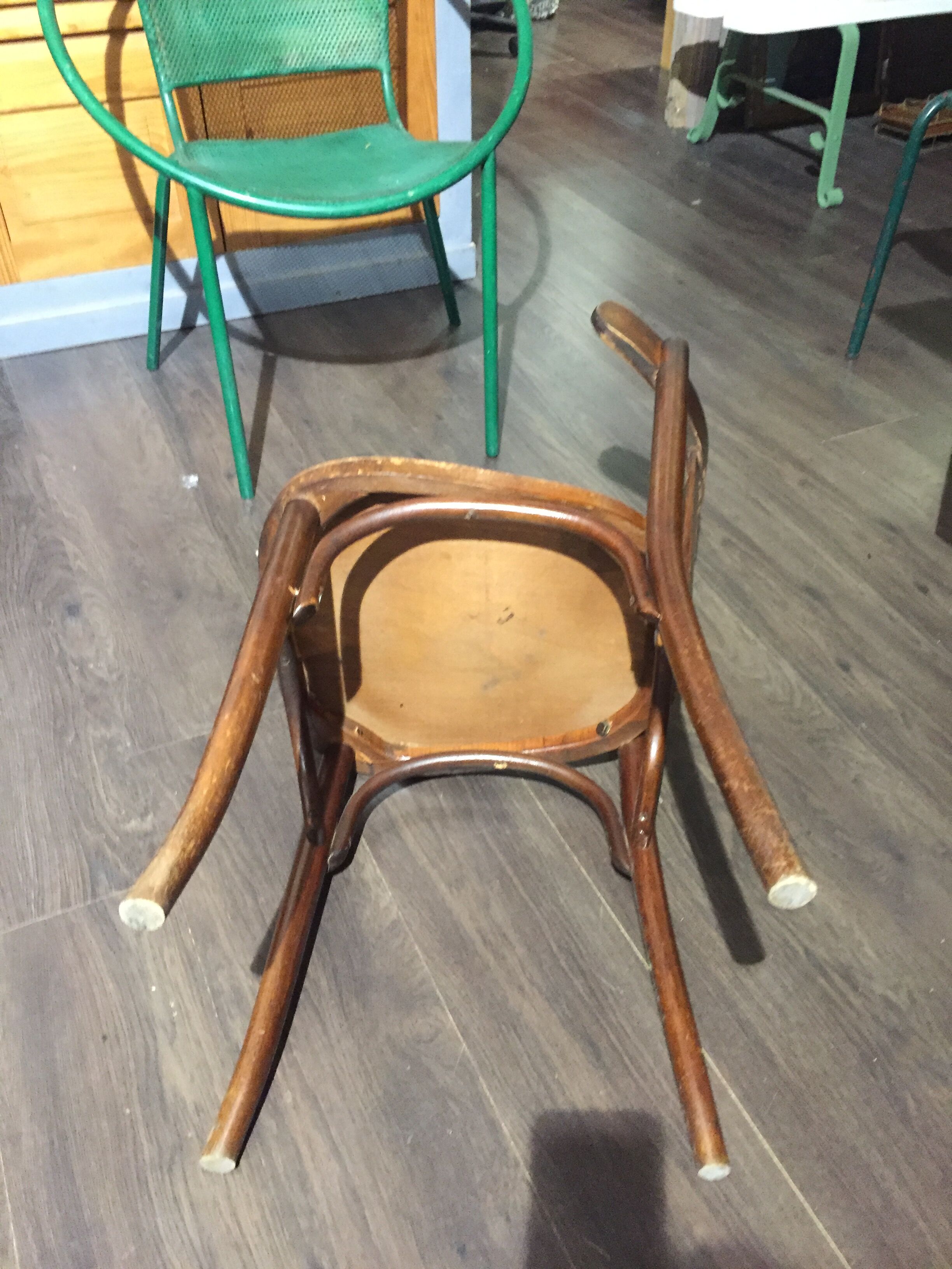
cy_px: 634
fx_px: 1063
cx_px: 476
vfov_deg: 61.7
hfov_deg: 48.2
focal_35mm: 29
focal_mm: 4.15
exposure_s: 1/17
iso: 400
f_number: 2.2
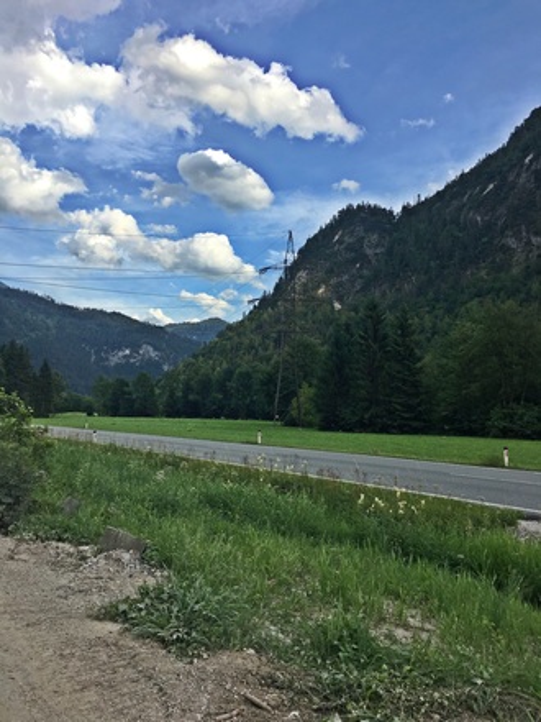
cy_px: 361
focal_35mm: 29
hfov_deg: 48.2
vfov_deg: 61.7
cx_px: 270
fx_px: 604
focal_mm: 4.15
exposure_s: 1/905
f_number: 2.2
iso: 25
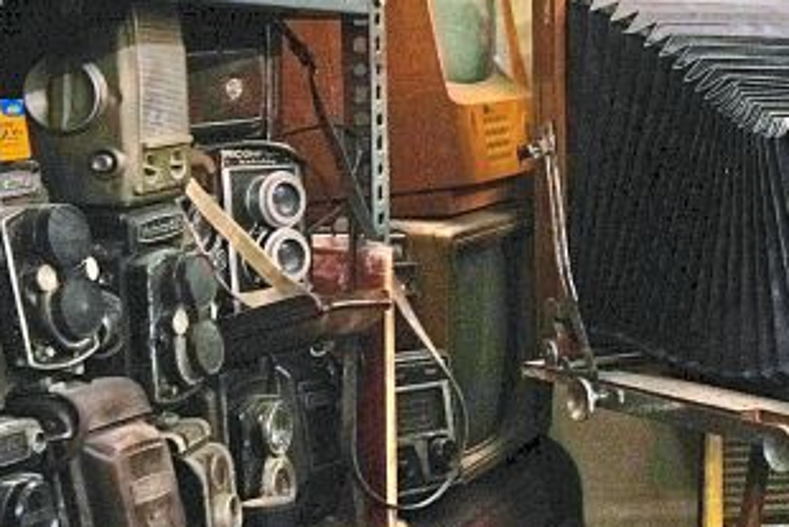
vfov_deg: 14.3
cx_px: 1199
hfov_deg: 18.6
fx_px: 2105
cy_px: 229
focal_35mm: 96
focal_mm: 24
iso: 2000
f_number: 5.6
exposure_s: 1/30
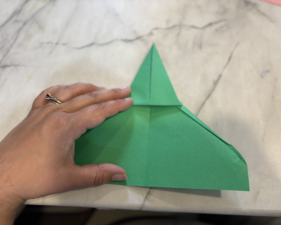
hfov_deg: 62.2
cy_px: 116
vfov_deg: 51.5
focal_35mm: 28
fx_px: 233
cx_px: 147
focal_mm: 5.96
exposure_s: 1/84
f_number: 1.6
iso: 125
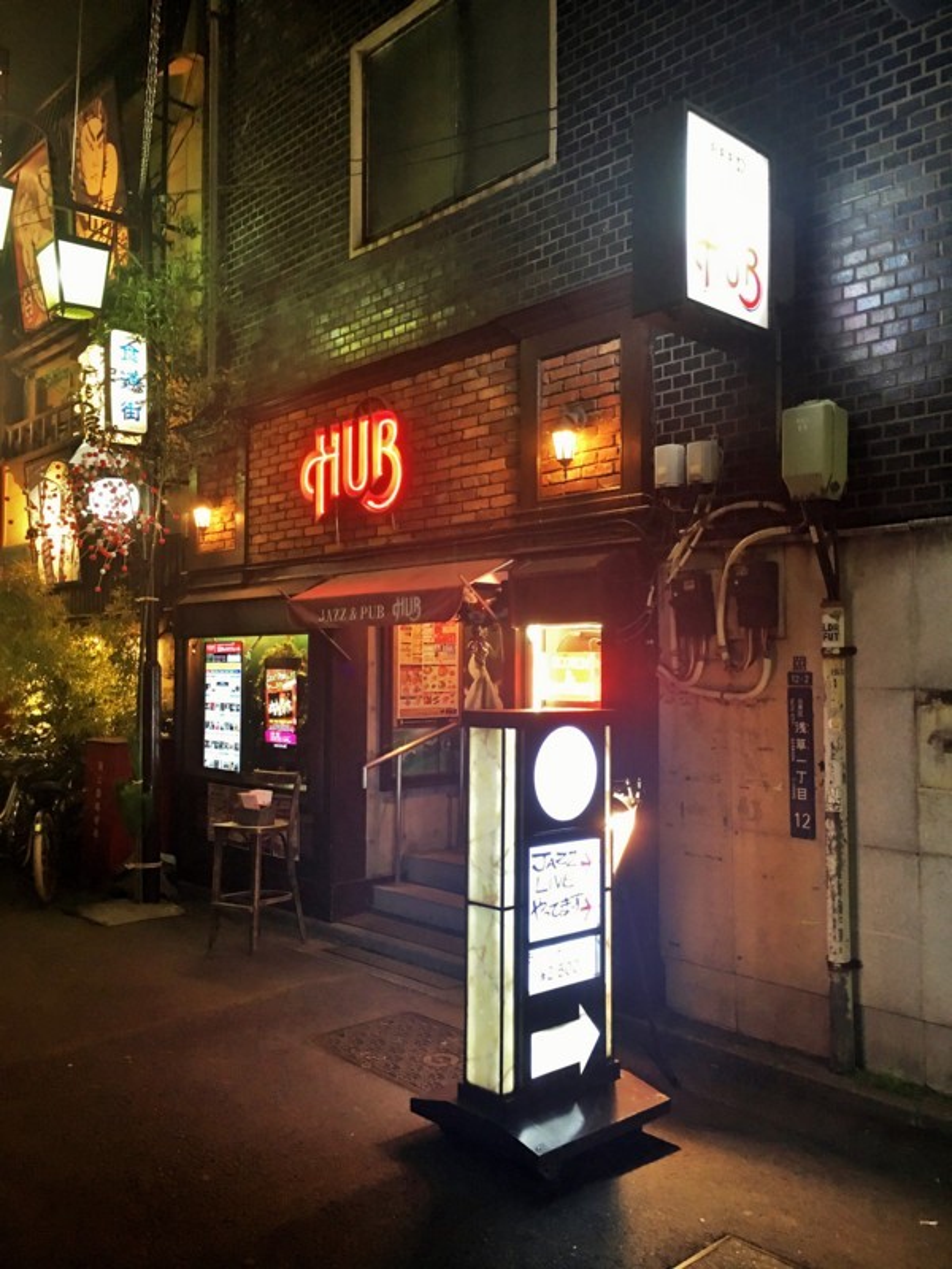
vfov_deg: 61.7
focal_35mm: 29
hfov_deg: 48.2
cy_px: 634
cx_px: 476
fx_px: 1063
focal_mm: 4.15
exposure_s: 1/10
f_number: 2.2
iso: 80
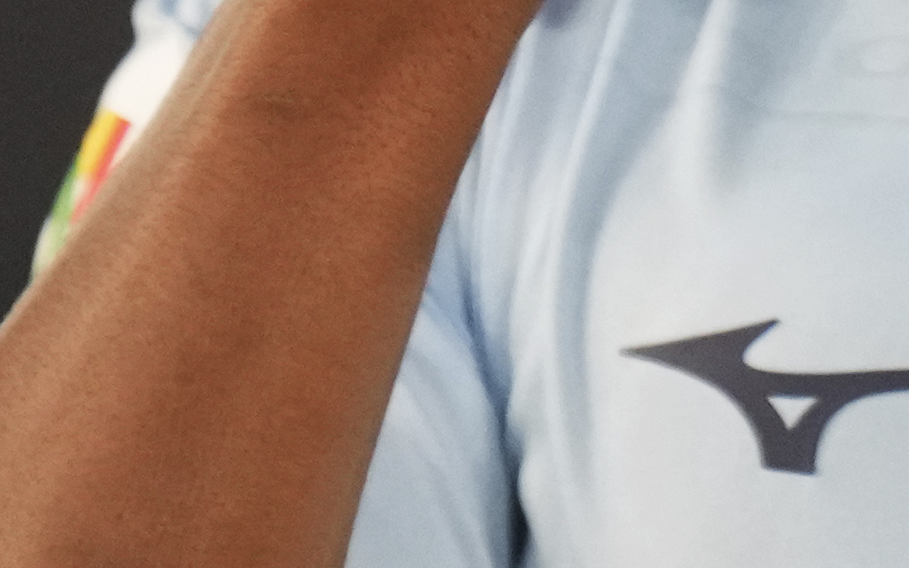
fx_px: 77445
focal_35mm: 3126
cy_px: -803
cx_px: 1439
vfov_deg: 0.4
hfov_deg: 0.7
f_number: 2.8
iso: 2500
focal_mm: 400
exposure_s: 1/1600
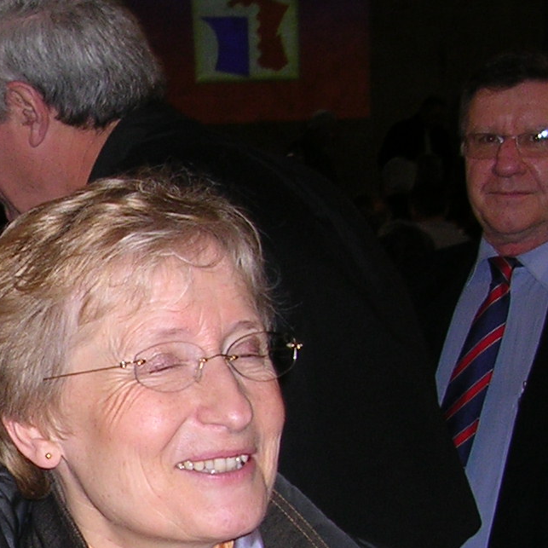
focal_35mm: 107
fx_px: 1916
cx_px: -147
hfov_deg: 15.5
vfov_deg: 16.1
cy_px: 477
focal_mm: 5.8
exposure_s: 1/60.1
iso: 53
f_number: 2.8
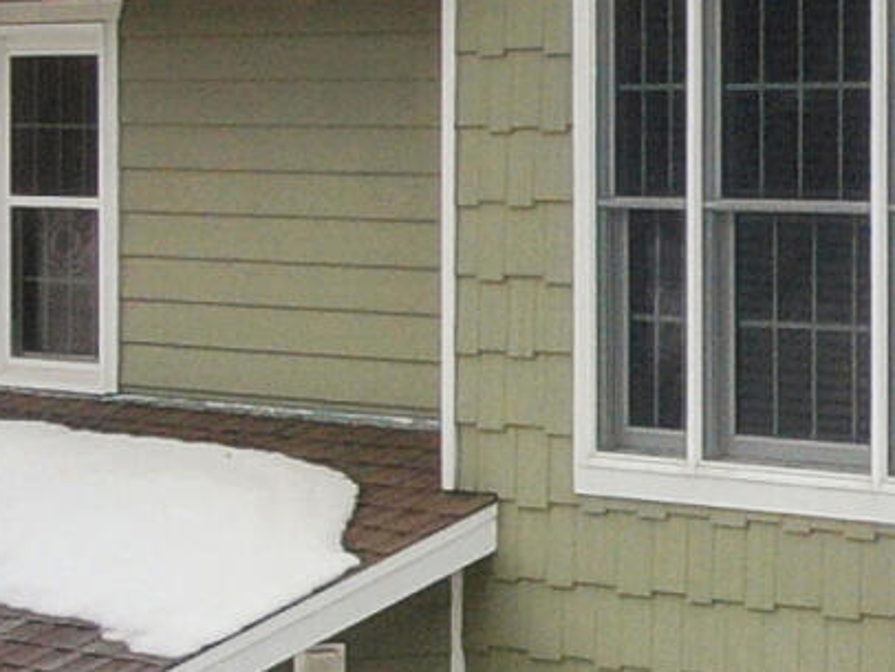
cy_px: 692
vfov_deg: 6.5
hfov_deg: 8.5
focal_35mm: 229
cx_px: 1285
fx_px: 5924
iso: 100
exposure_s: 1/800
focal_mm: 5.33
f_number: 3.1
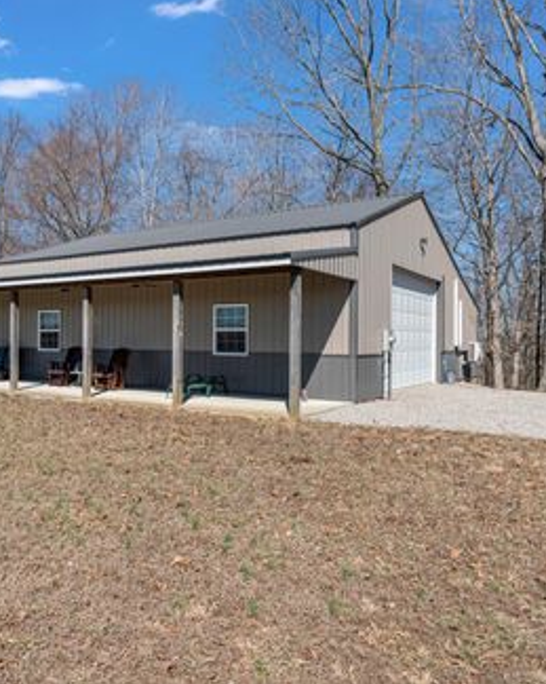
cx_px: 177
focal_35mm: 29
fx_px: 586
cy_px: 335
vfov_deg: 60.5
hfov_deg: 49.0
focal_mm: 20
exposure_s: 1/160
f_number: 7.1
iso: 100
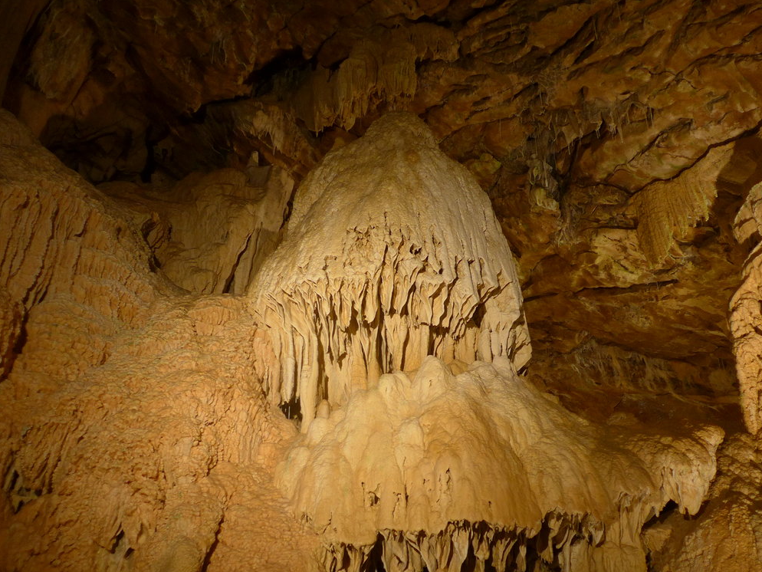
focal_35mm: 35
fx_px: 771
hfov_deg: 52.6
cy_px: 335
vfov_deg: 40.6
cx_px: 393
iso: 400
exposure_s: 1/25
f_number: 2
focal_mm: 6
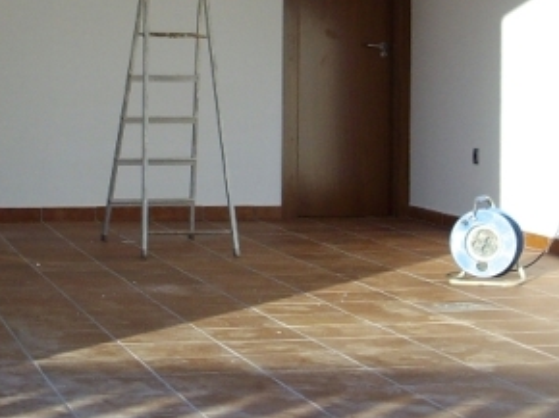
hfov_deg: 17.1
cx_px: 280
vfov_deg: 12.8
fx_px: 1856
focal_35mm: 115
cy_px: 59
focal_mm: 6.2
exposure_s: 1/250
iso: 80
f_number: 2.8
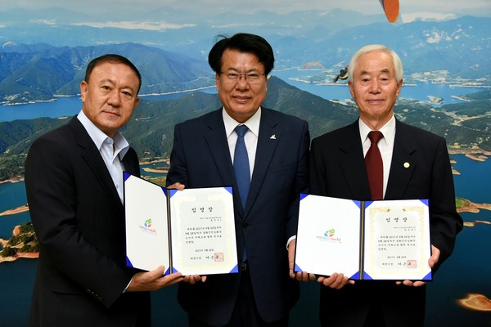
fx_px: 518
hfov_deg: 50.7
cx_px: 246
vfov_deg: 35.1
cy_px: 164
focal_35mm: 38
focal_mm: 38
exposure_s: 1/160
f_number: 5
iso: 1000
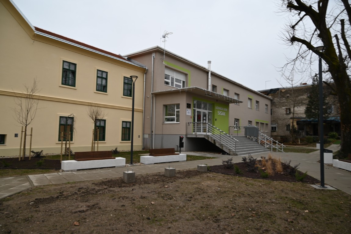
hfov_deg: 73.7
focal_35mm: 24
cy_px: 117
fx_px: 234
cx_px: 176
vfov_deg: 53.2
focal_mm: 24
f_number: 5.6
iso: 200
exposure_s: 1/100
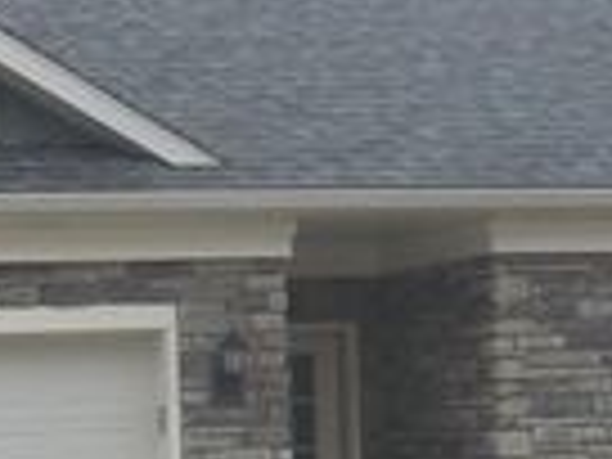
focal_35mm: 125
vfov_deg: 11.7
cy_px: 515
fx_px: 2210
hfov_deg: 15.5
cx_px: 18
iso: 125
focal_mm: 6.1
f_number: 3.4
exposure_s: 1/320
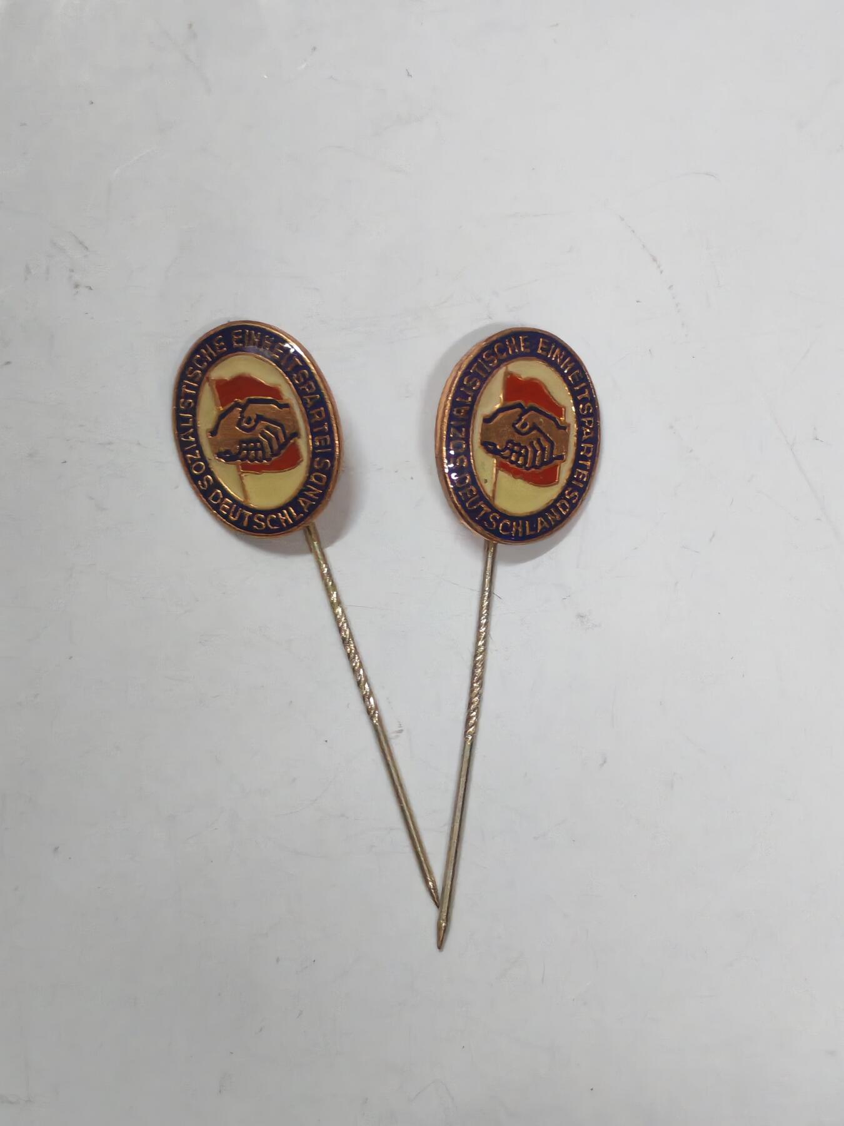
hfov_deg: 21.6
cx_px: 422
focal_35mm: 68
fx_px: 2211
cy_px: 563
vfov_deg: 28.6
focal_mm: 5.52
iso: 800
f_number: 1.95
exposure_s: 1/33
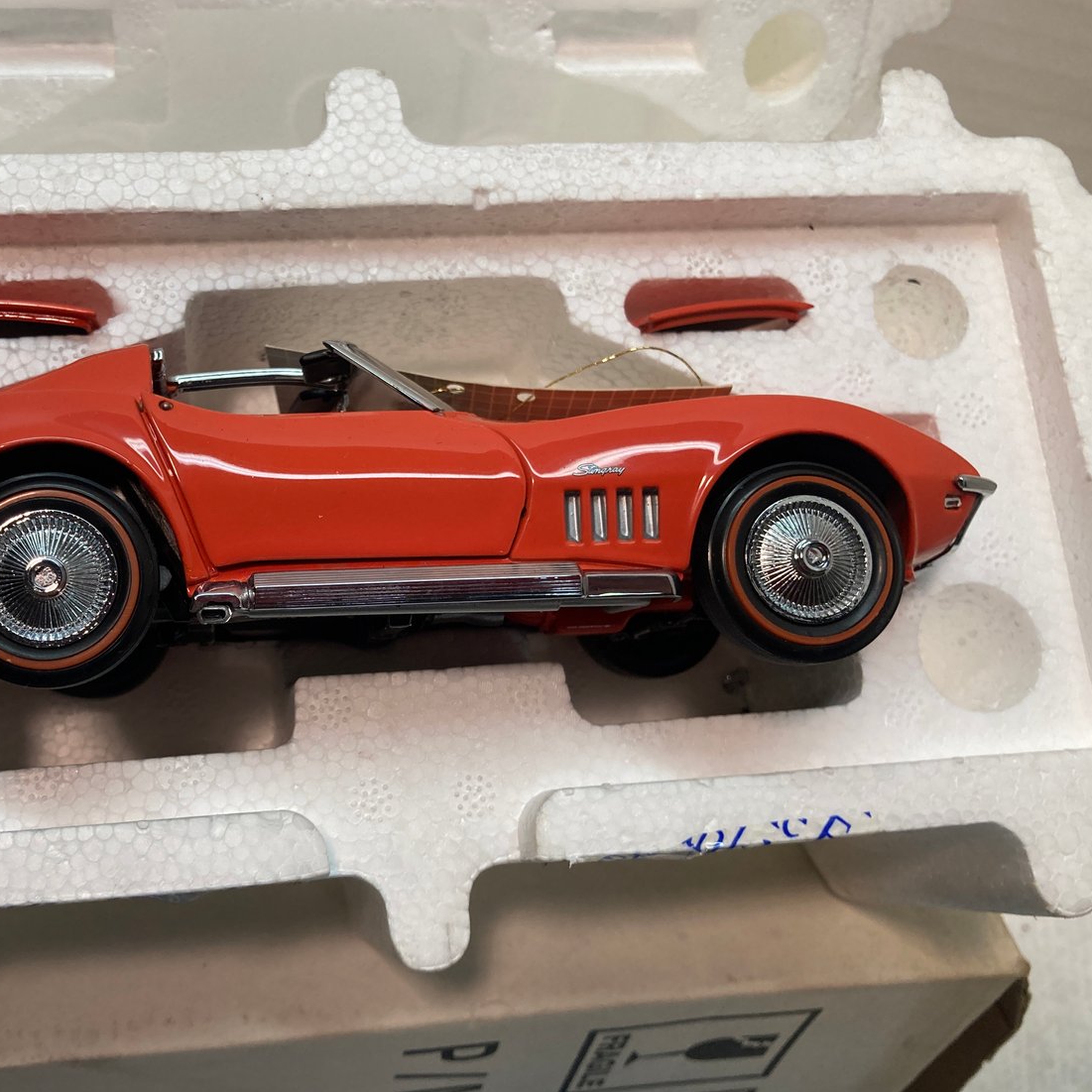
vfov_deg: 48.5
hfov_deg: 47.6
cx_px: 358
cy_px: 546
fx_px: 1213
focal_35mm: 34
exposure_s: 1/120
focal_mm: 3.99
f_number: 1.8
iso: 80
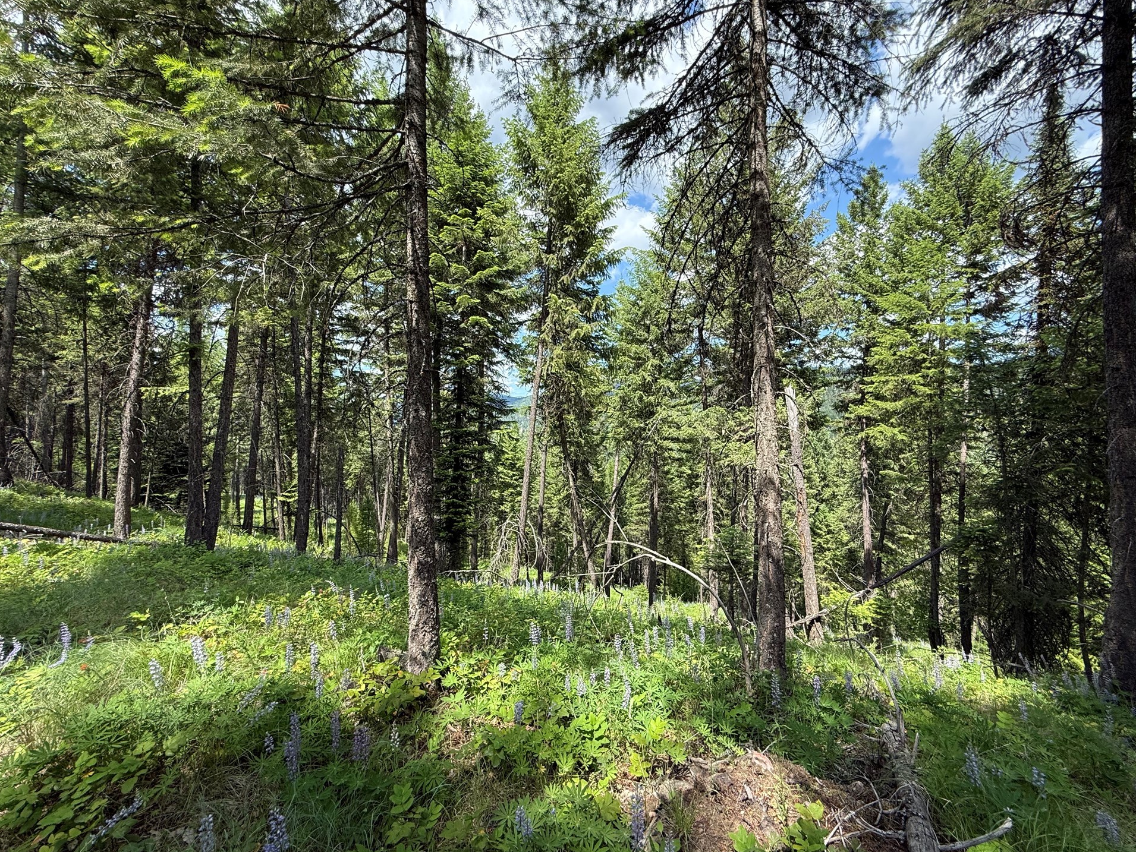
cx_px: 584
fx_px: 492
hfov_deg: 98.1
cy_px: 419
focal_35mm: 15
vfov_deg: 81.8
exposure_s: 1/607
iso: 64
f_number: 2.2
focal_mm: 2.22
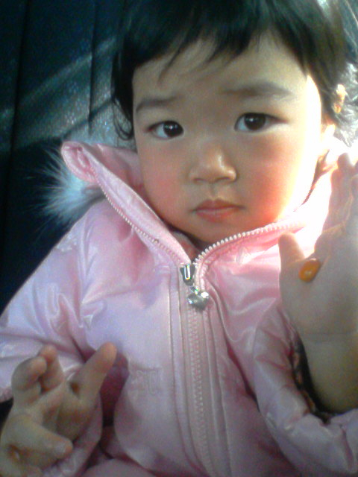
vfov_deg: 61.7
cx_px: 179
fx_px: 400
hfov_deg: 48.2
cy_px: 238
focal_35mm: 29
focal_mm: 1.5
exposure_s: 1/71.4
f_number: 2.8
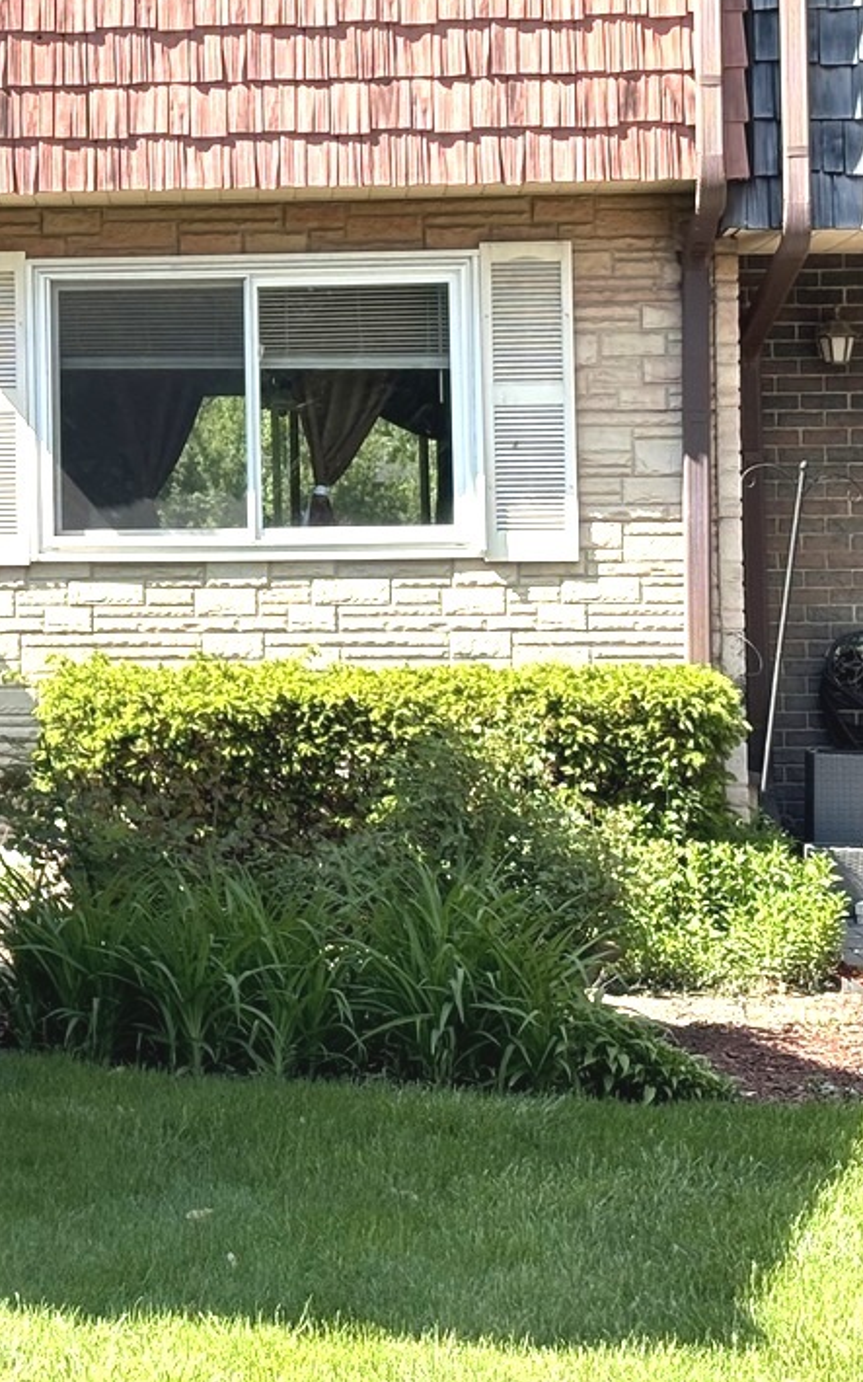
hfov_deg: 11.4
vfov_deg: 18.5
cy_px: 339
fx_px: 4216
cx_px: -193
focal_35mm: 112
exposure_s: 1/978
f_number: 1.6
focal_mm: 5.96
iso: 32
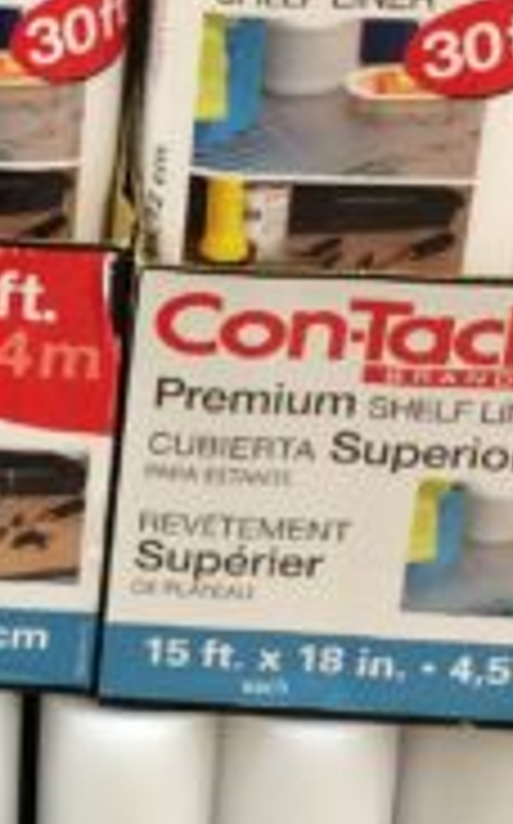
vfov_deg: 16.2
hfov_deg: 9.5
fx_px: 2892
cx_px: -526
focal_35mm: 129
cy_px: 491
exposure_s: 1/30
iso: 100
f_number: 2.2
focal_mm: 4.15
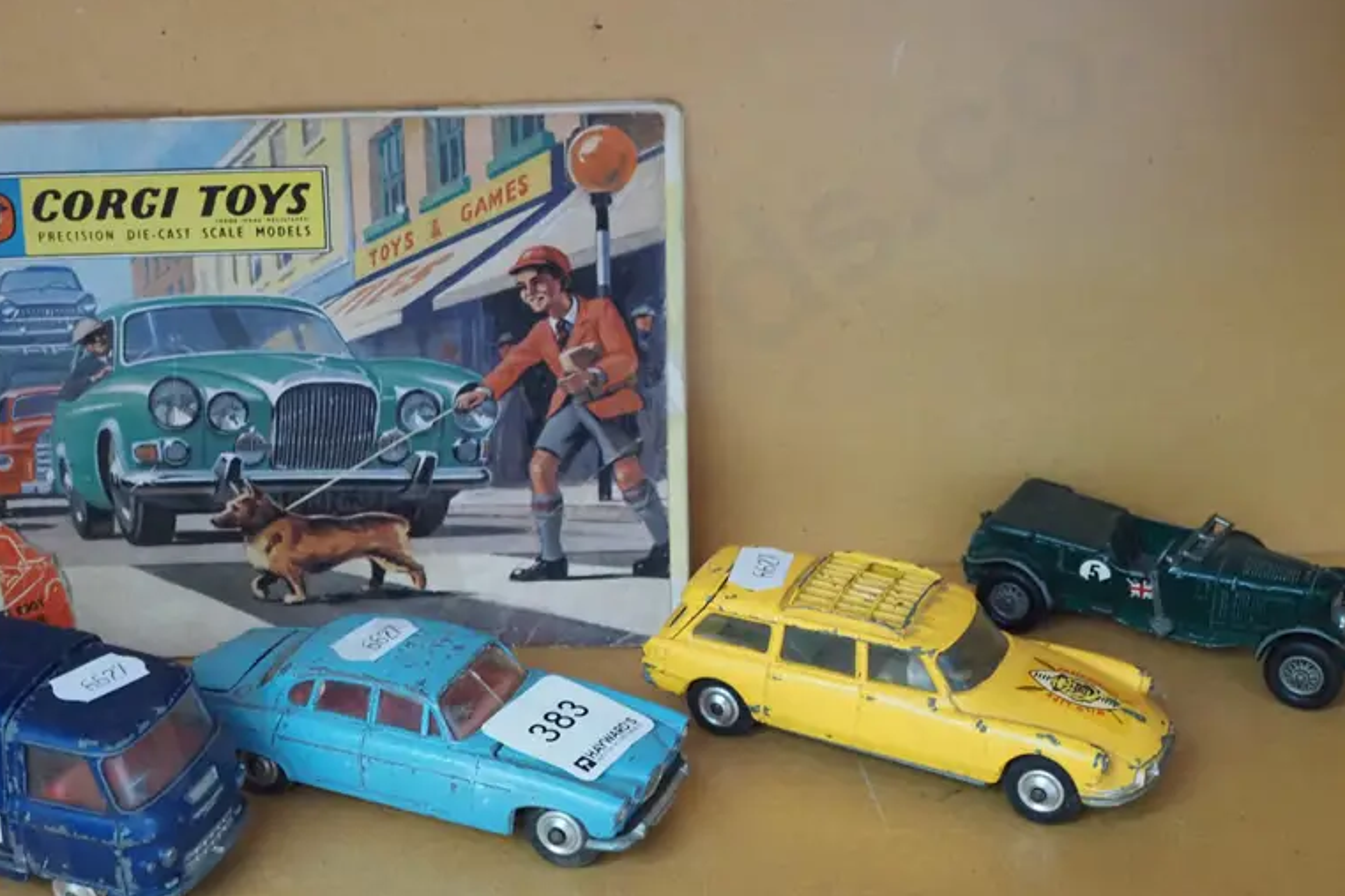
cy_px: 451
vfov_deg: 24.2
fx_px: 2092
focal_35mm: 56
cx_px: 560
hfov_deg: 35.6
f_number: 5.6
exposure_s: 1/40
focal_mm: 20
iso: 3200
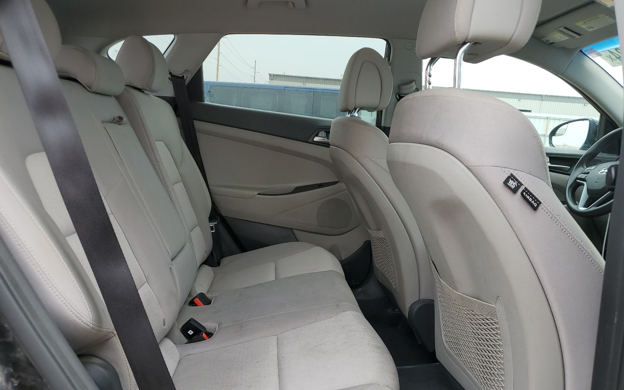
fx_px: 476
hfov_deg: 66.5
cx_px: 311
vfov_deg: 44.3
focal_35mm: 28
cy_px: 233
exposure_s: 1/435
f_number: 1.5
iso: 50
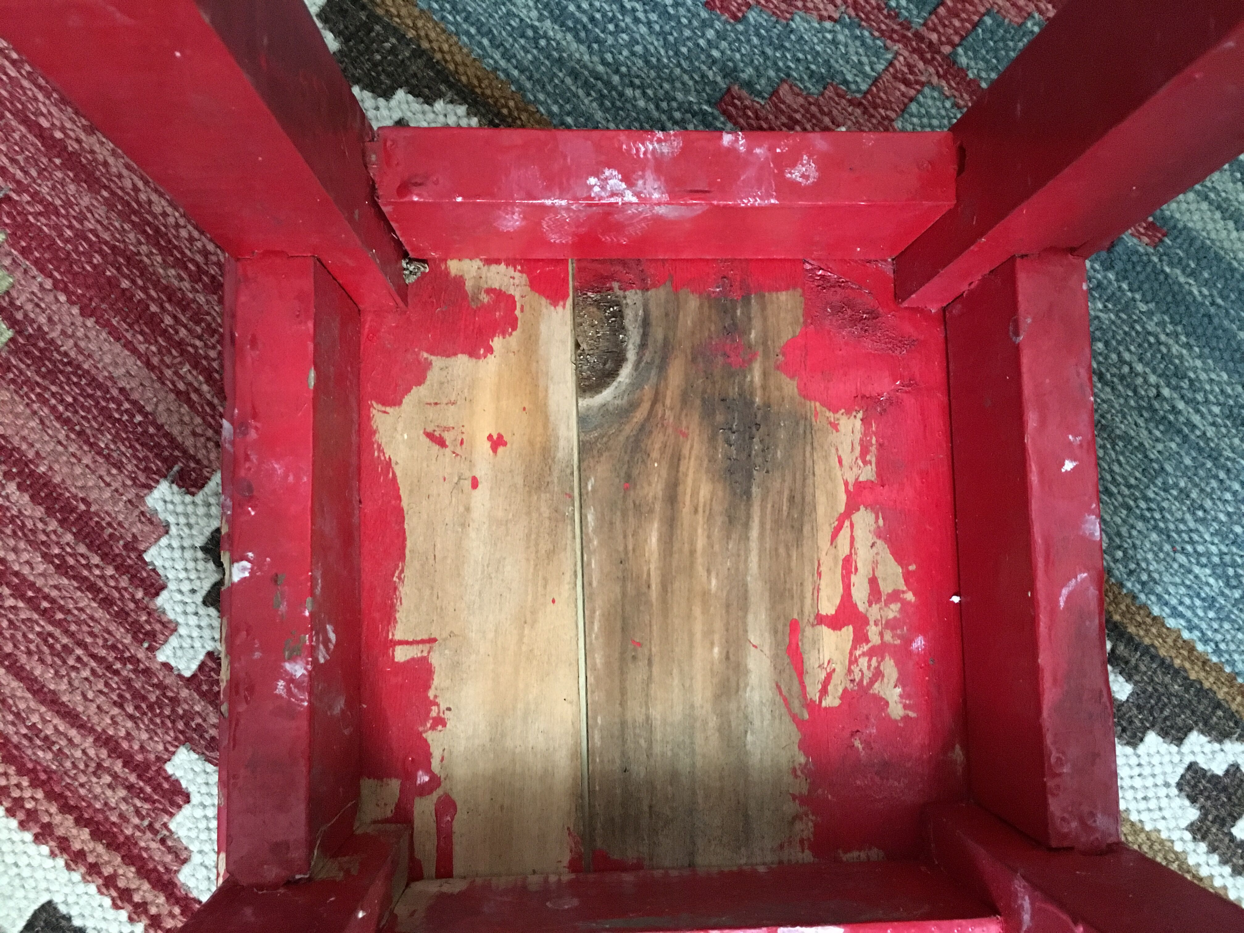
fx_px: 1042
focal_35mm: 29
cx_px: 622
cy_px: 466
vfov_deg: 48.2
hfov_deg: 61.7
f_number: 2.2
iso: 320
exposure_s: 1/17
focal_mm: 4.15
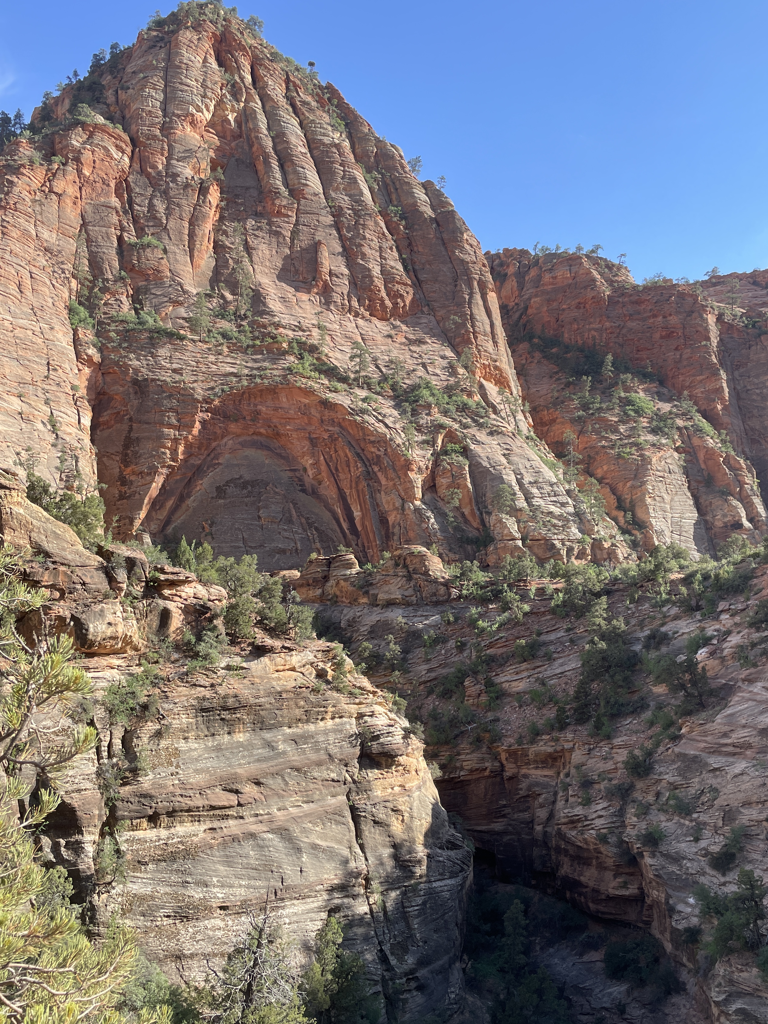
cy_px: 566
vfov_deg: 58.2
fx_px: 917
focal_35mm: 31
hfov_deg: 45.4
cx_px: 426
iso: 32
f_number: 1.6
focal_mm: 4.2
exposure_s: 1/1135
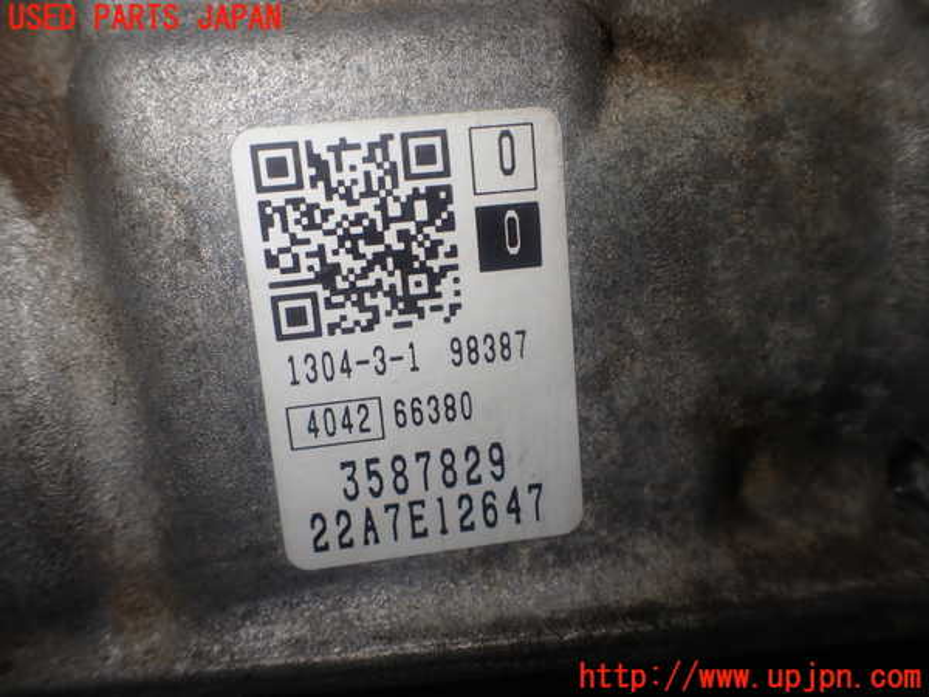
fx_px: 805
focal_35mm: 30
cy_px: 348
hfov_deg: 60.0
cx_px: 464
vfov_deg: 46.8
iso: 100
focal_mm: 5.4
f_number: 2.3
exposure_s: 1/125
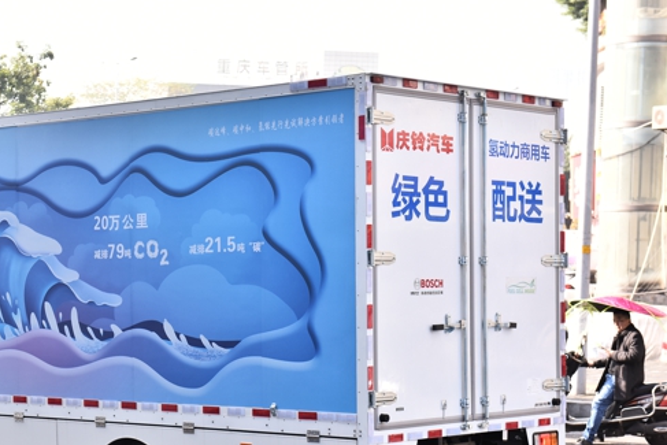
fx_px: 1705
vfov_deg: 14.9
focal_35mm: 92
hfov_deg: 21.9
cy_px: 292
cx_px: 160
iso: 200
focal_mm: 56
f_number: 4.5
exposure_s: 1/250
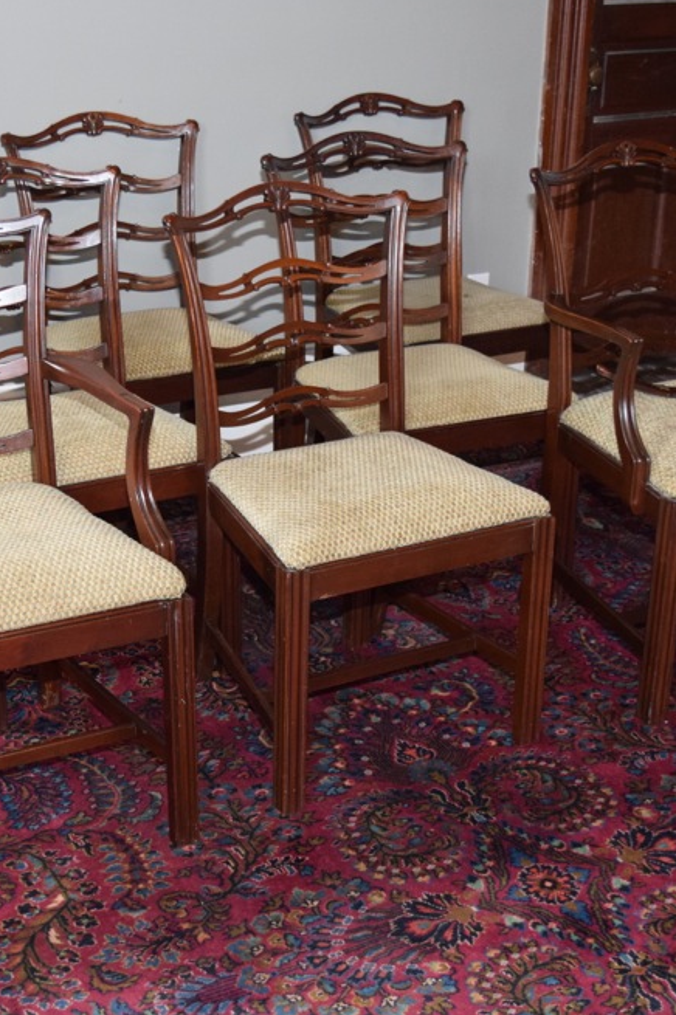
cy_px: 500
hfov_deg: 24.5
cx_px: 236
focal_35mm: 55
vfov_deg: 36.3
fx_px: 1551
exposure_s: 1/60
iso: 2000
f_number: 4
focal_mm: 24
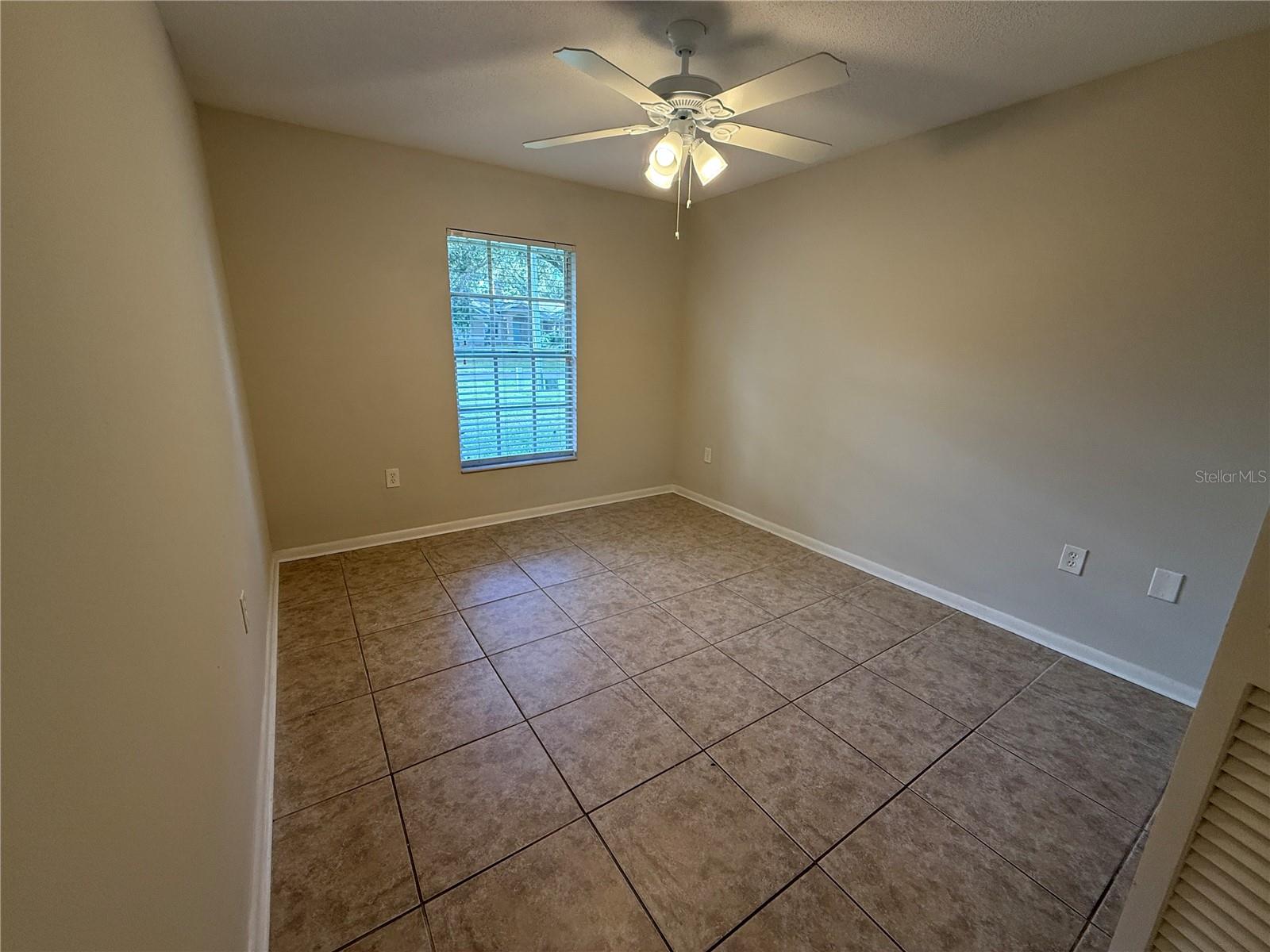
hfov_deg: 102.1
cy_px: 476
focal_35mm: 14
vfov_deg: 85.7
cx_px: 635
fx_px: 514
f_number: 2.2
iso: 160
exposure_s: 1/120
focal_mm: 2.22
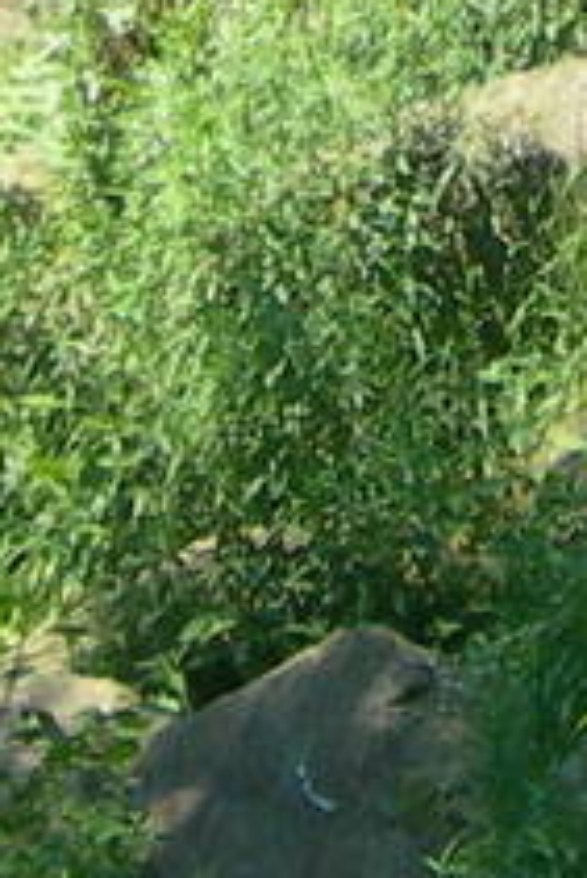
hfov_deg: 4.6
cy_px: -653
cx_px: 862
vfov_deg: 6.7
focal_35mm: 300
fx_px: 7325
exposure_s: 1/311
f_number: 2.8
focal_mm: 7.8
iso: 50
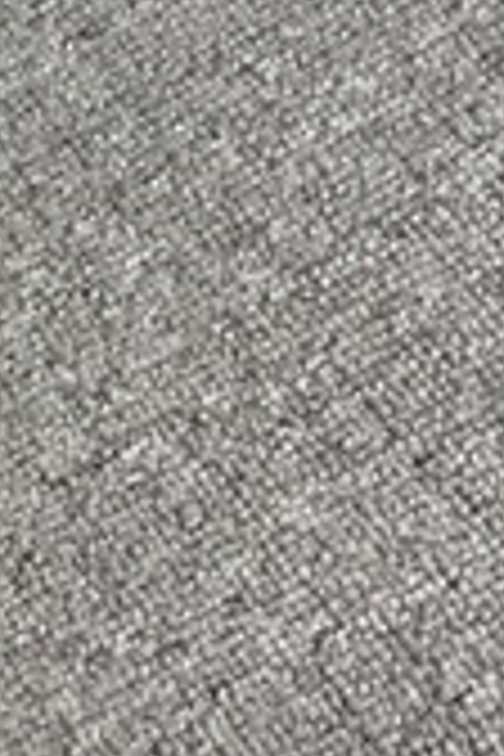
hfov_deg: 6.8
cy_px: 259
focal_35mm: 173
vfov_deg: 11.9
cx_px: -1260
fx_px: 3633
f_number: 2.4
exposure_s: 1/190
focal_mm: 3.3
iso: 25
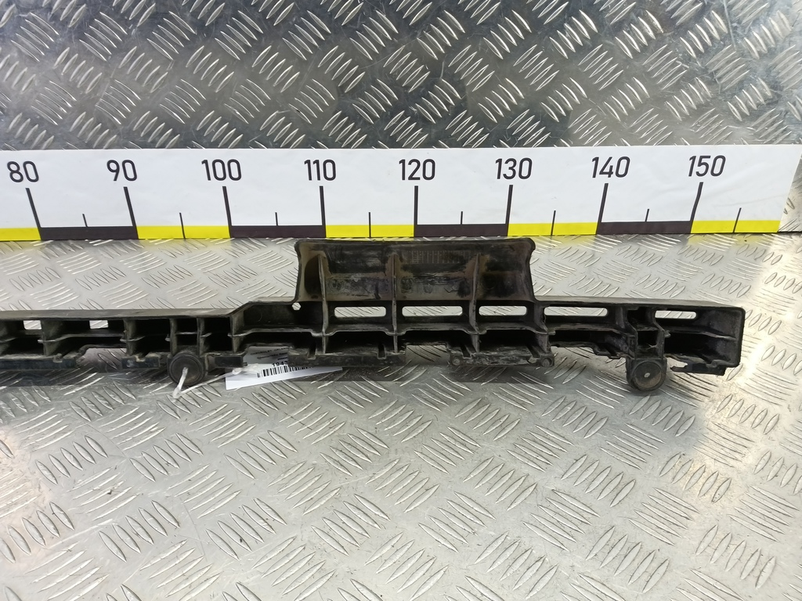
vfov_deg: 58.9
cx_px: 401
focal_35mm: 23
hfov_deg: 73.9
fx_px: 533
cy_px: 300
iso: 173
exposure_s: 1/50
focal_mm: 4.11
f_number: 1.6
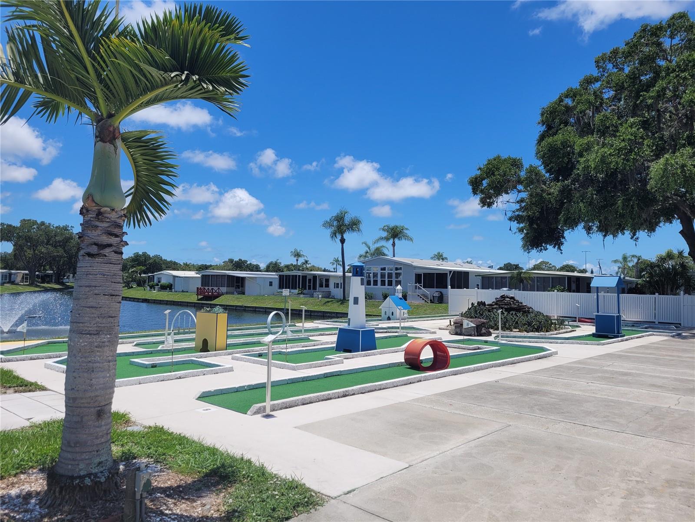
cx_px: 348
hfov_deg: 67.3
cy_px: 261
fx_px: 522
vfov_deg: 53.1
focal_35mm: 26
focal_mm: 5.4
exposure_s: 1/3871
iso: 40
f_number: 1.8
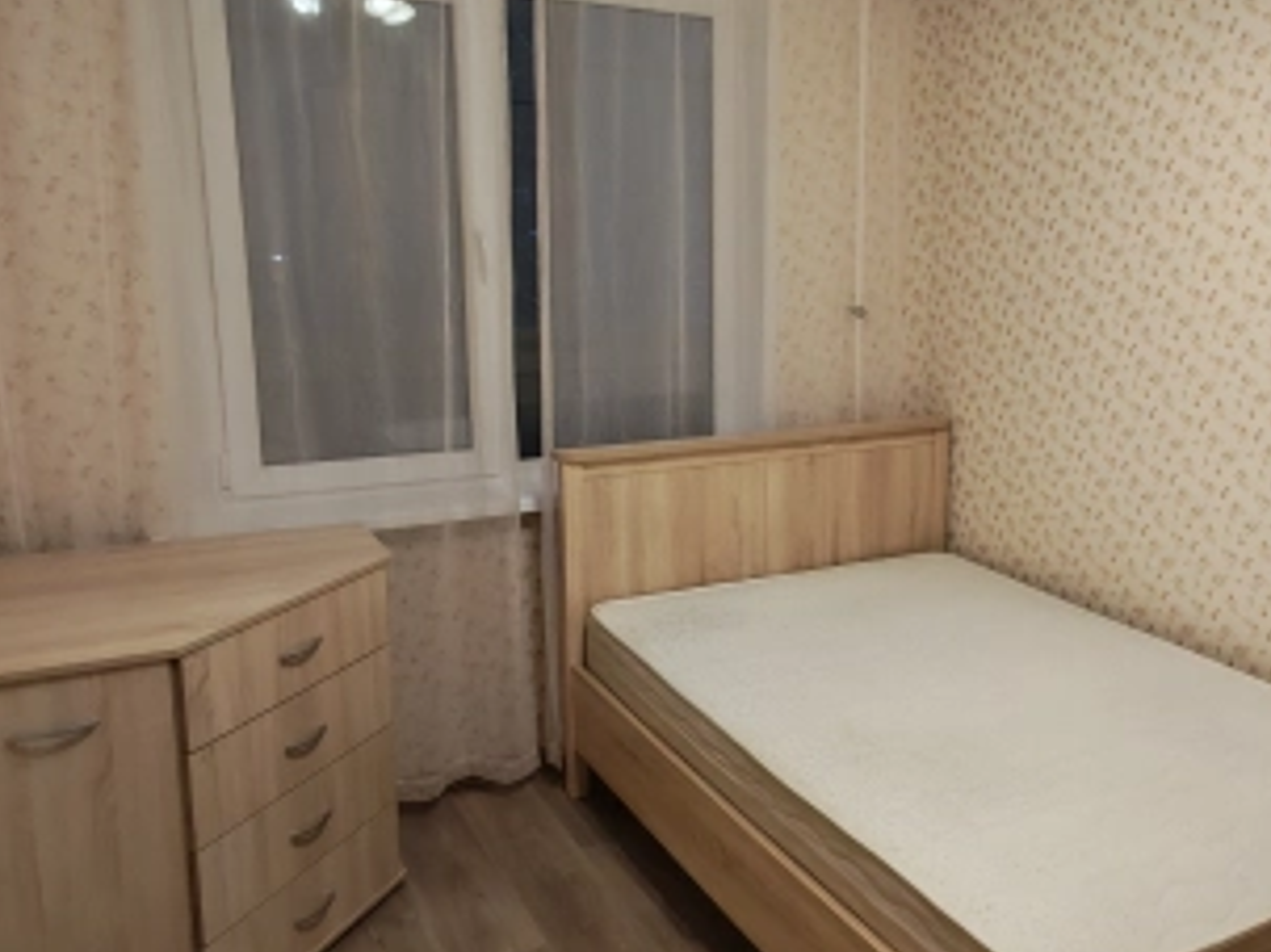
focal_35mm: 33
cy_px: 457
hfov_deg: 52.9
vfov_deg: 42.9
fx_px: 1211
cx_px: 956
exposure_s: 1/50
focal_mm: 1.96
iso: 320
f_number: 2.2
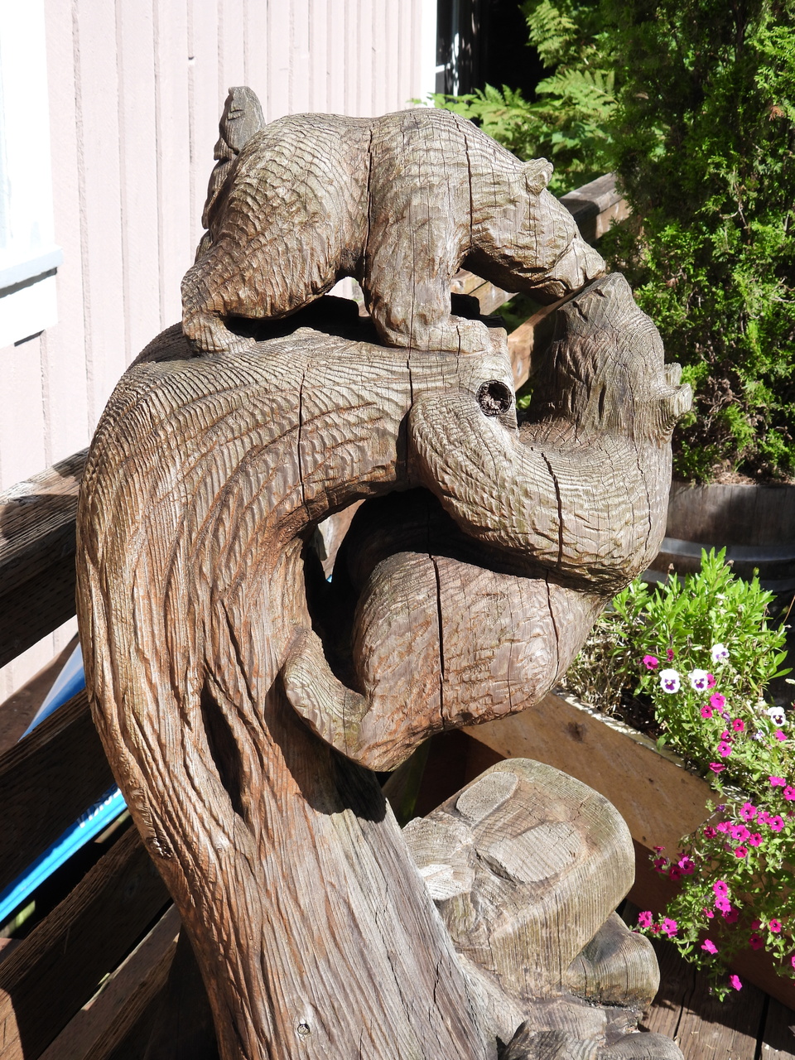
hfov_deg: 26.6
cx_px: 398
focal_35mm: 55
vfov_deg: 34.9
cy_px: 530
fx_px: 1684
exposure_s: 1/640
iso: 100
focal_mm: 9.8
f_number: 3.5
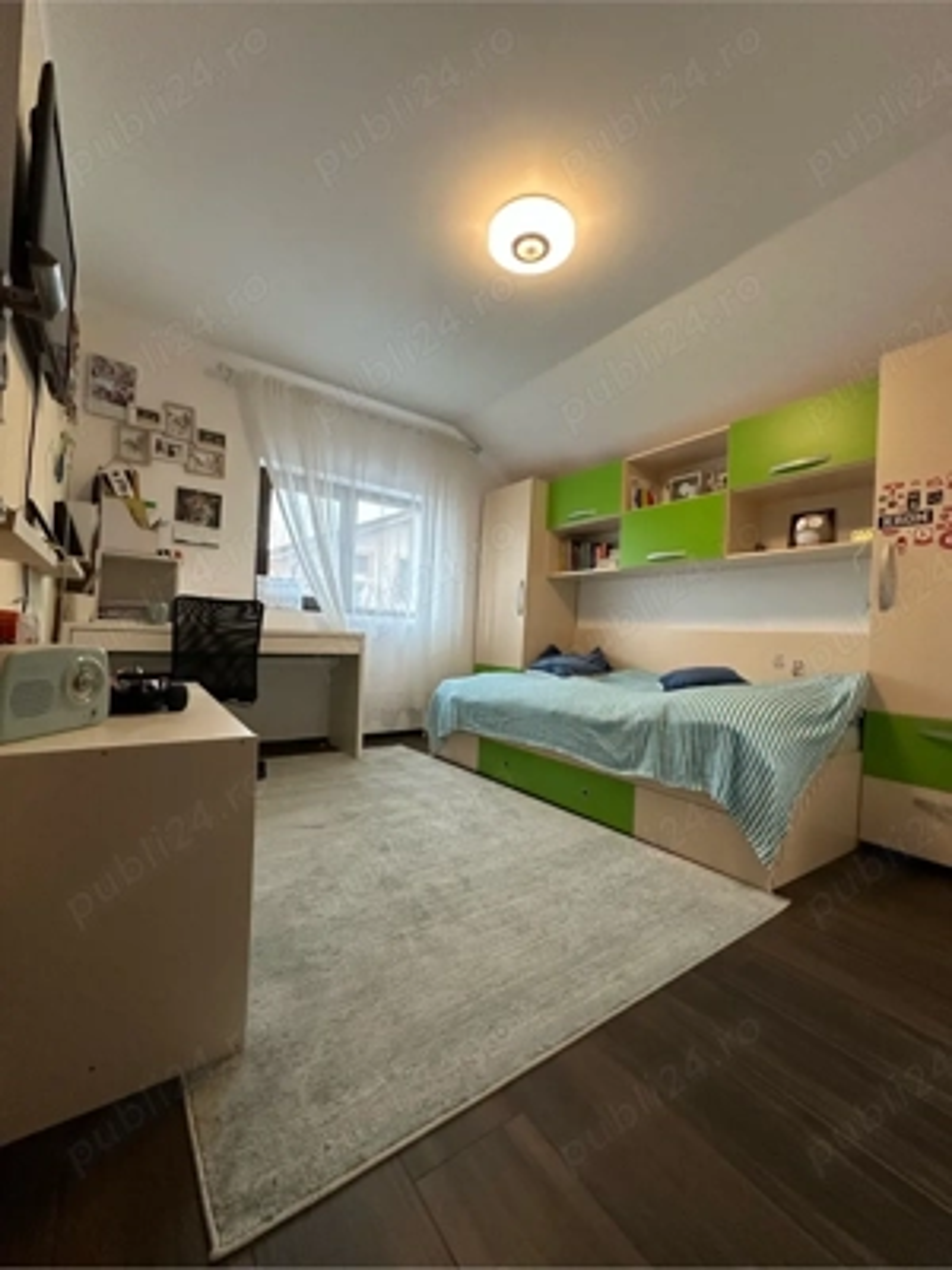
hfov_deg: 85.7
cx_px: 476
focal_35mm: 14
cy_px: 635
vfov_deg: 102.1
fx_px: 513
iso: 320
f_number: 2.2
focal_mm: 2.22
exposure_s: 1/82
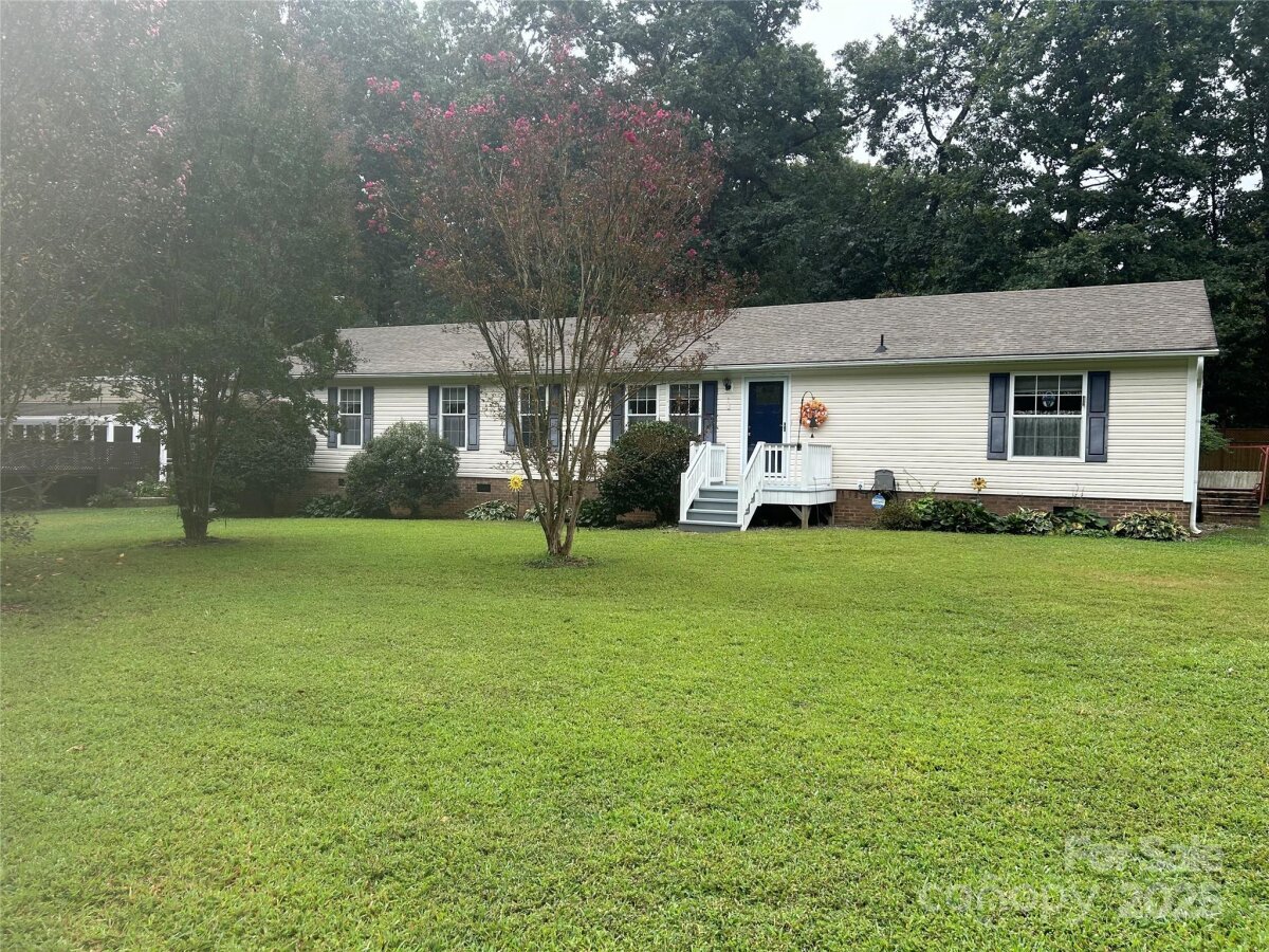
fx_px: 953
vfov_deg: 53.1
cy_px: 476
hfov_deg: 67.3
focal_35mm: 26
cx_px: 634
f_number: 1.5
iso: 50
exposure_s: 1/1048
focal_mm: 5.7
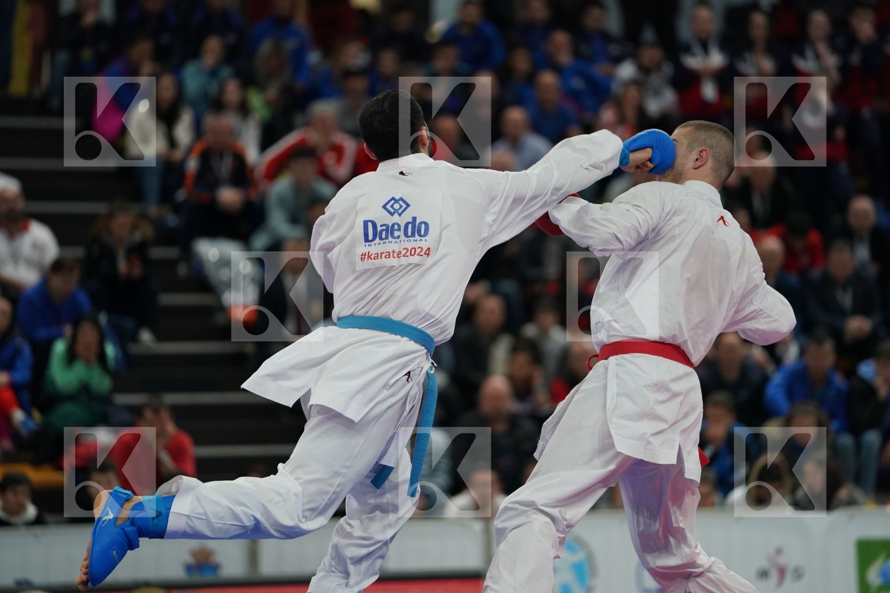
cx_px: 445
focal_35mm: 200
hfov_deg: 10.3
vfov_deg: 6.9
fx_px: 4944
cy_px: 296
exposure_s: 1/1000
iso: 2000
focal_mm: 200
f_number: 2.8
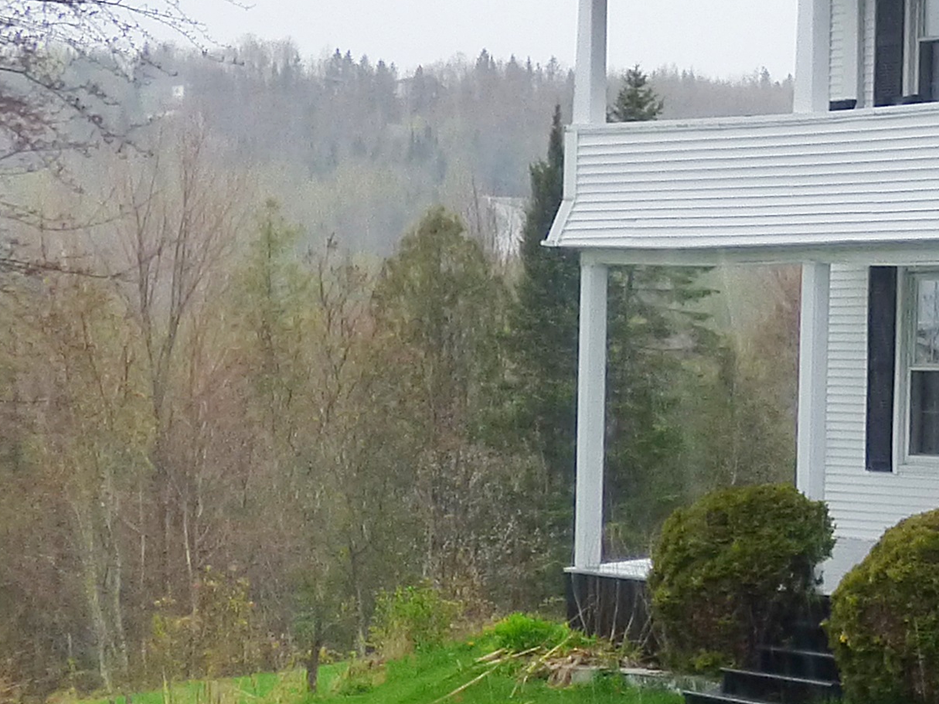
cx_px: 1237
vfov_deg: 11.5
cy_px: 347
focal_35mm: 129
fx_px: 3499
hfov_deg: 14.6
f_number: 3.4
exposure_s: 1/400
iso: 200
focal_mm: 5.97
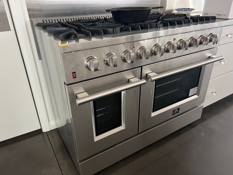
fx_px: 175
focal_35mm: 26
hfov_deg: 67.3
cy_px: 88
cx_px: 116
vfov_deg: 53.1
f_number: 1.5
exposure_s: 1/60
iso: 160
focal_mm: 5.7
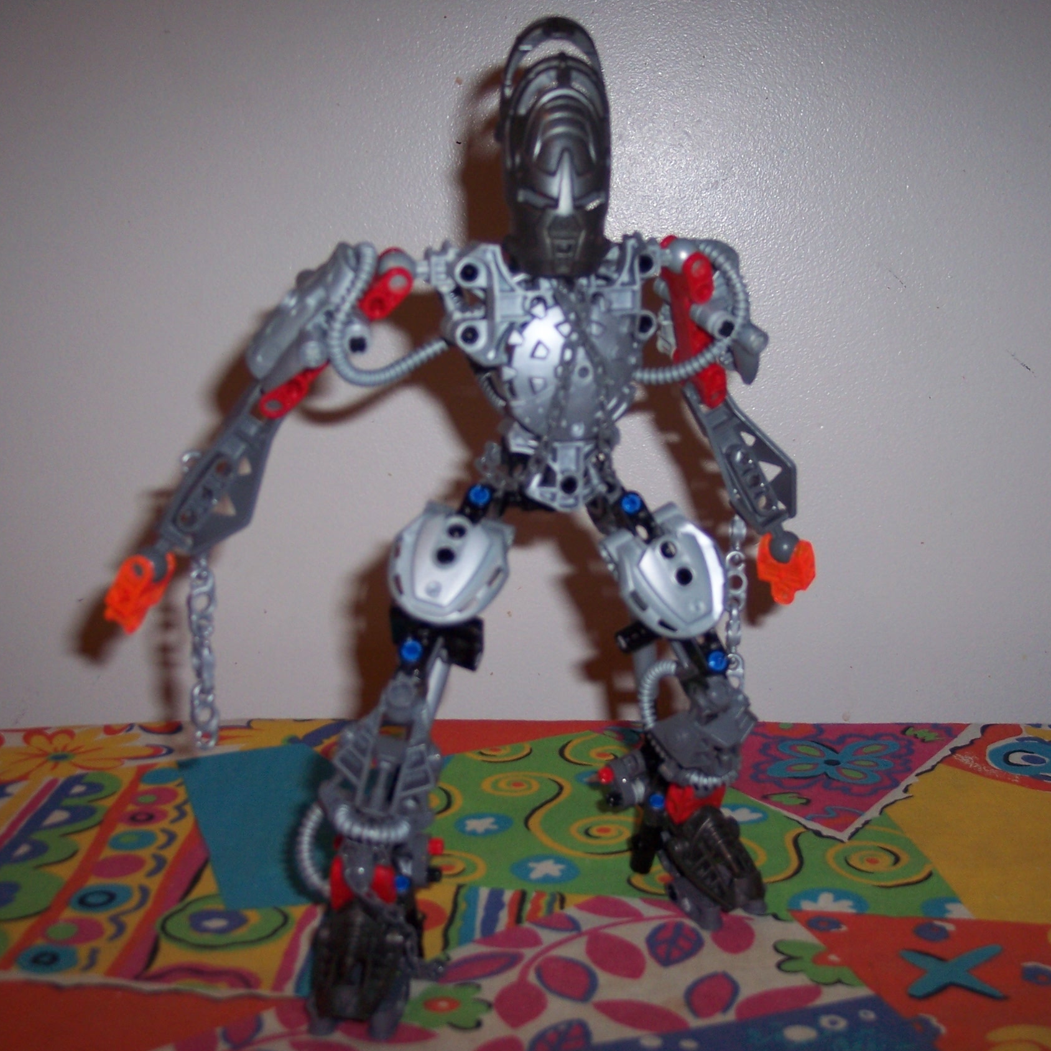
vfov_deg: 36.1
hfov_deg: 36.0
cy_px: 522
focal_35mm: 47
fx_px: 1614
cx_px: 568
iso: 100
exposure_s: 1/60
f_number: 2.8
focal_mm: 8
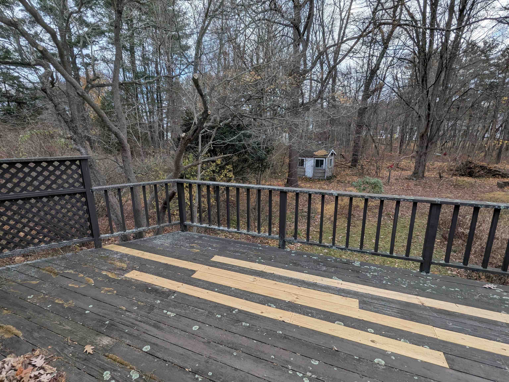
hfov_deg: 94.5
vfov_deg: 78.1
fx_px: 235
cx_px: 254
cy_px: 191
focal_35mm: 16
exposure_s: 1/386
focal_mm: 2.22
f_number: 2.2
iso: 35
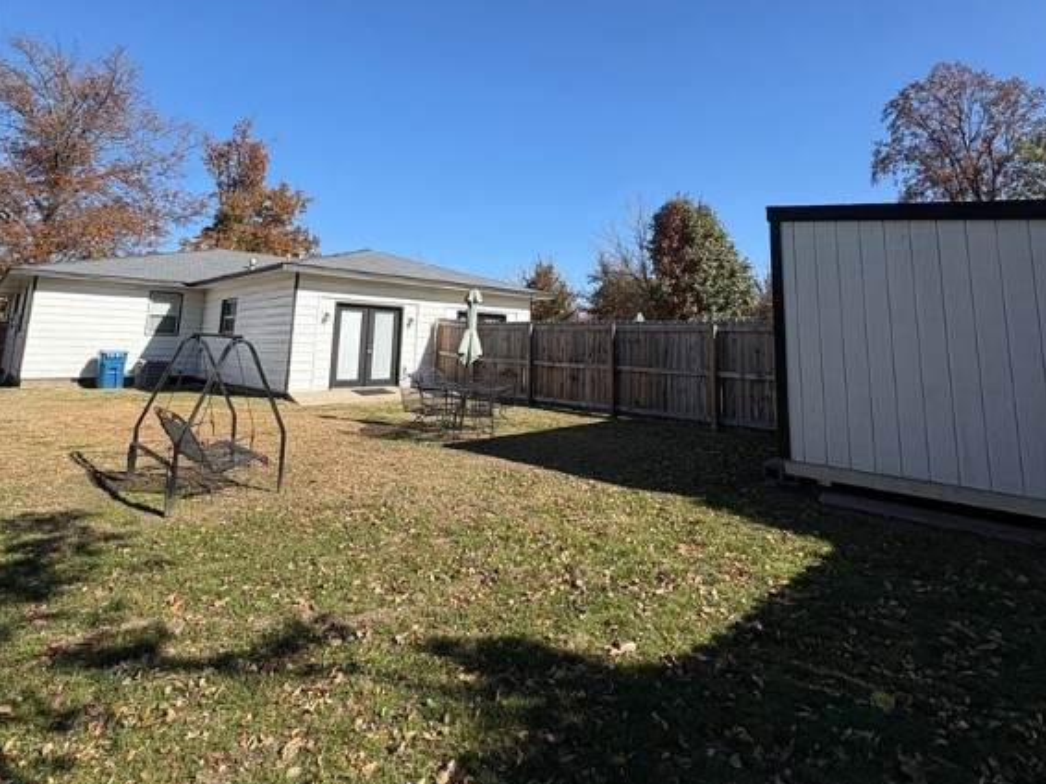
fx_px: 574
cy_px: 250
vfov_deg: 66.4
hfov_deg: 84.7
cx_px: 529
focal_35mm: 19
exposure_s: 1/2083
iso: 64
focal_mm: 2.22
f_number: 2.2
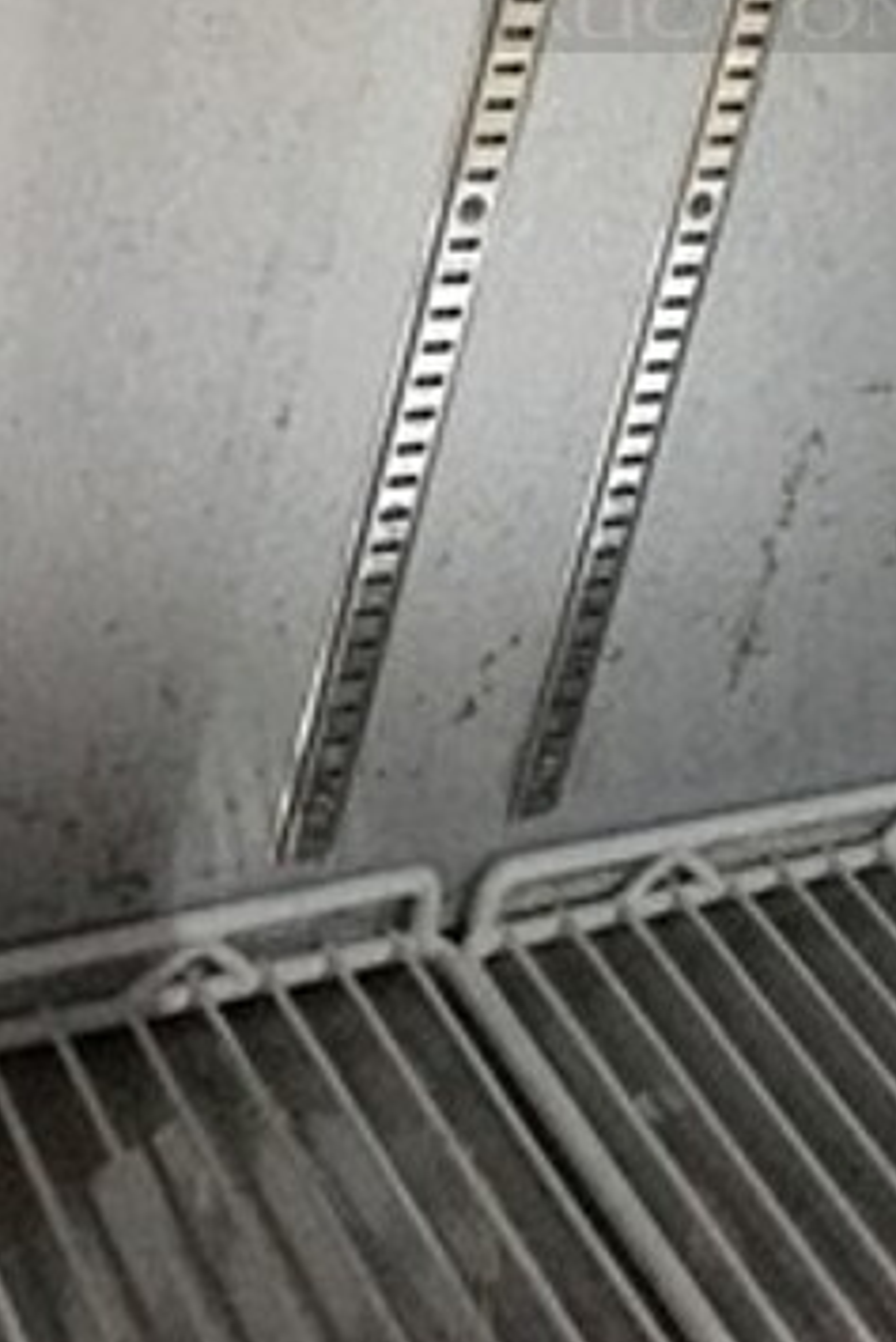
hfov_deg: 19.2
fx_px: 2573
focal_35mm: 69
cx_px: 904
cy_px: -146
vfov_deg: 26.8
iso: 125
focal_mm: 4.15
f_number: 2.2
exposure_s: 1/4
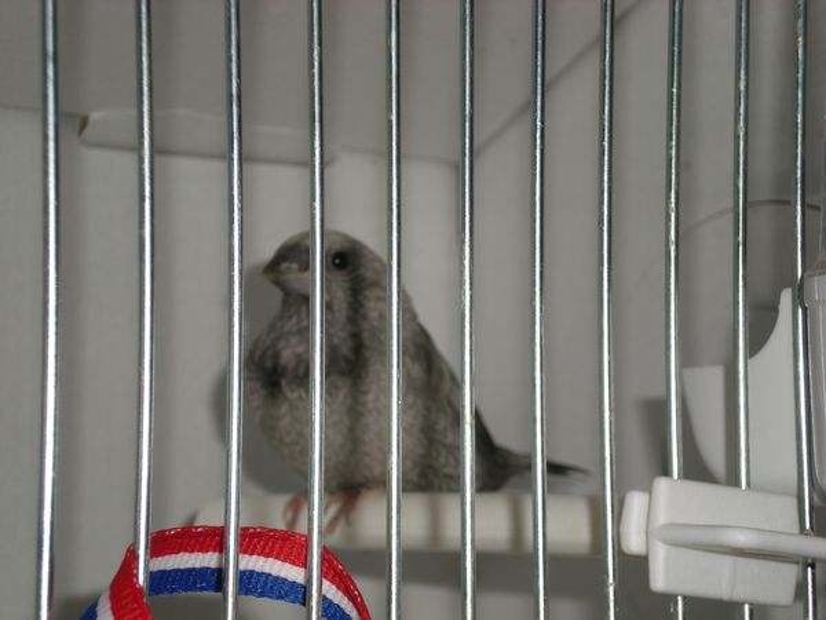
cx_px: 413
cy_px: 310
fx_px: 2720
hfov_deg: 17.3
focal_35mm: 114
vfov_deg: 13.0
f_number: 5.9
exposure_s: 1/120
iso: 50
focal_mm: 18.9
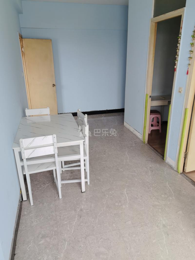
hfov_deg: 51.3
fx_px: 203
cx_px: 98
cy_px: 130
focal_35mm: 27
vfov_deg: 65.3
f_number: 1.9
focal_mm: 5.52
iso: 64
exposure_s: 1/50
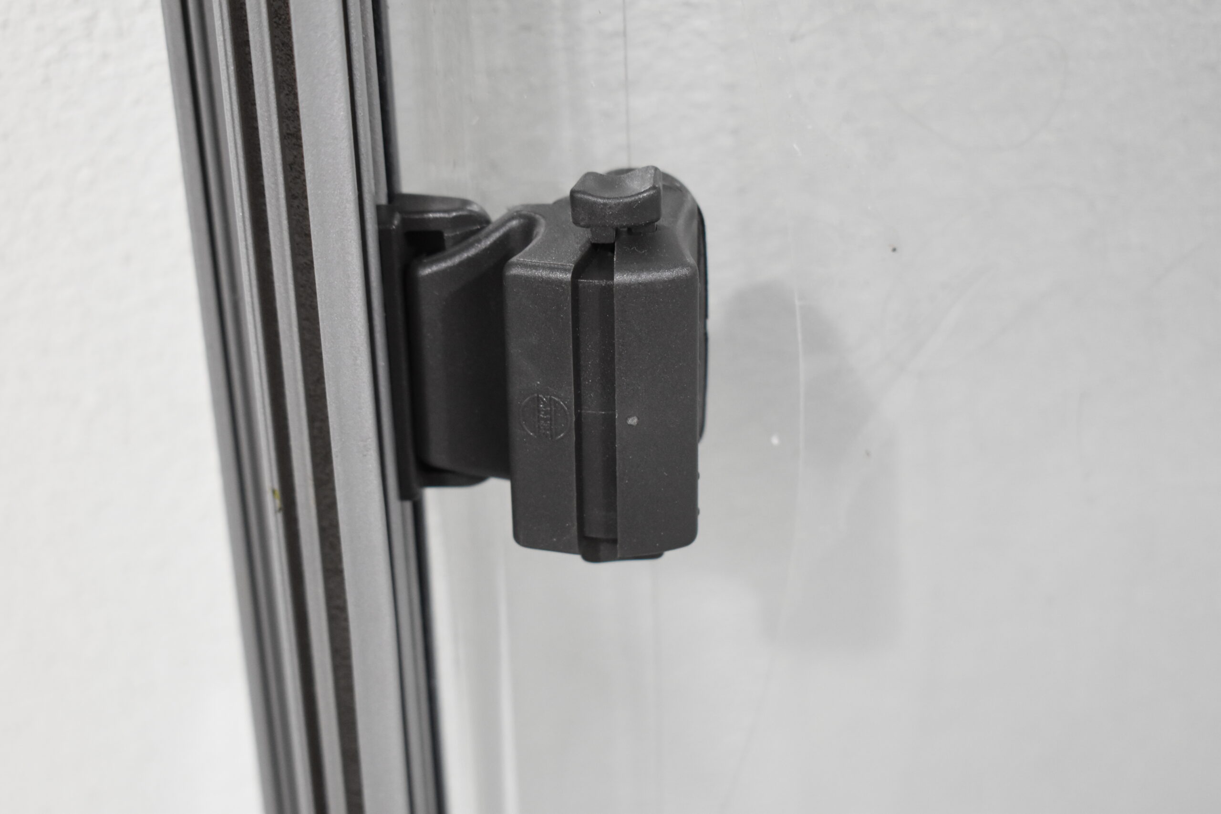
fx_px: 2340
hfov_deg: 29.2
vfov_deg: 19.7
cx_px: 610
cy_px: 407
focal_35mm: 69
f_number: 5.3
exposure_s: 1/125
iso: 1600
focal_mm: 46
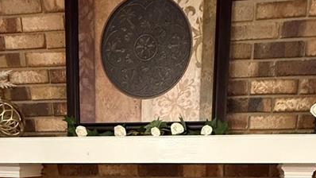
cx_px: 173
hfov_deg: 44.5
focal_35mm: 46
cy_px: 318
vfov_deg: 19.6
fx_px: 385
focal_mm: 2.22
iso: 800
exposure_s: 1/60
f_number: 2.2
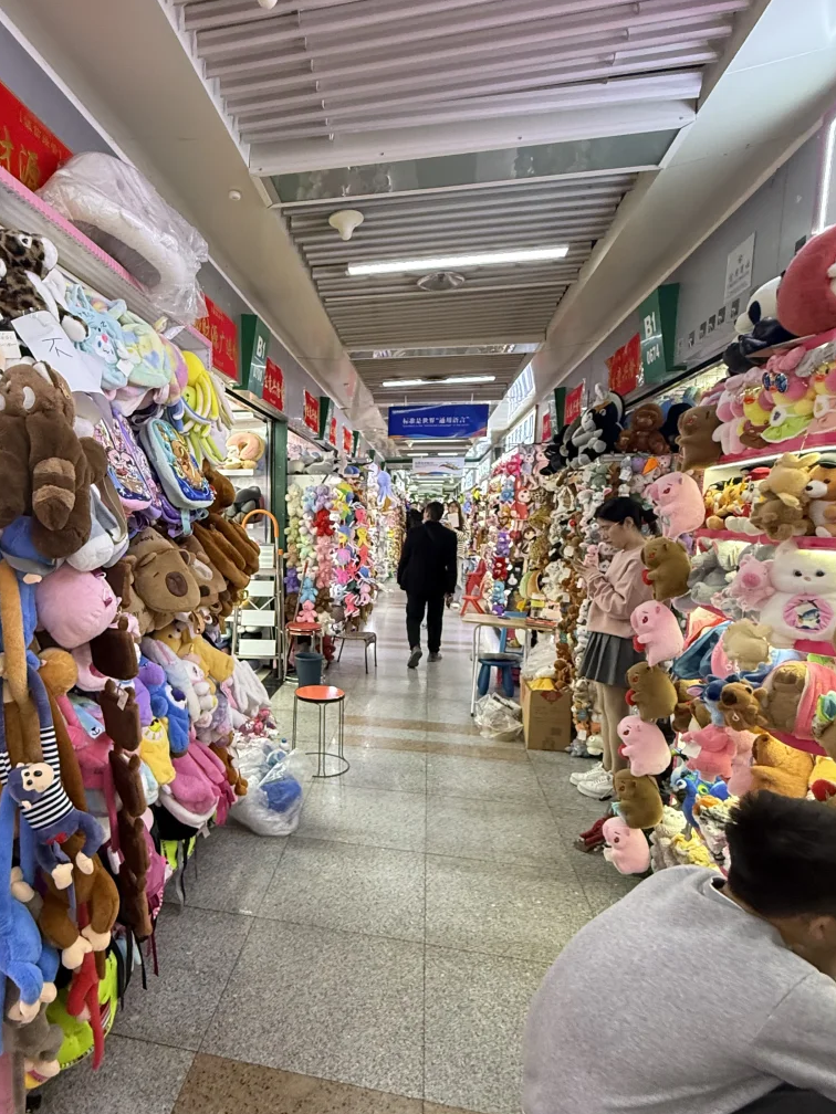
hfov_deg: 64.1
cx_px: 272
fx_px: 644
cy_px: 599
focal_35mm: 20
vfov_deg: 81.6
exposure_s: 1/100
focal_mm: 2.22
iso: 400
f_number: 2.2
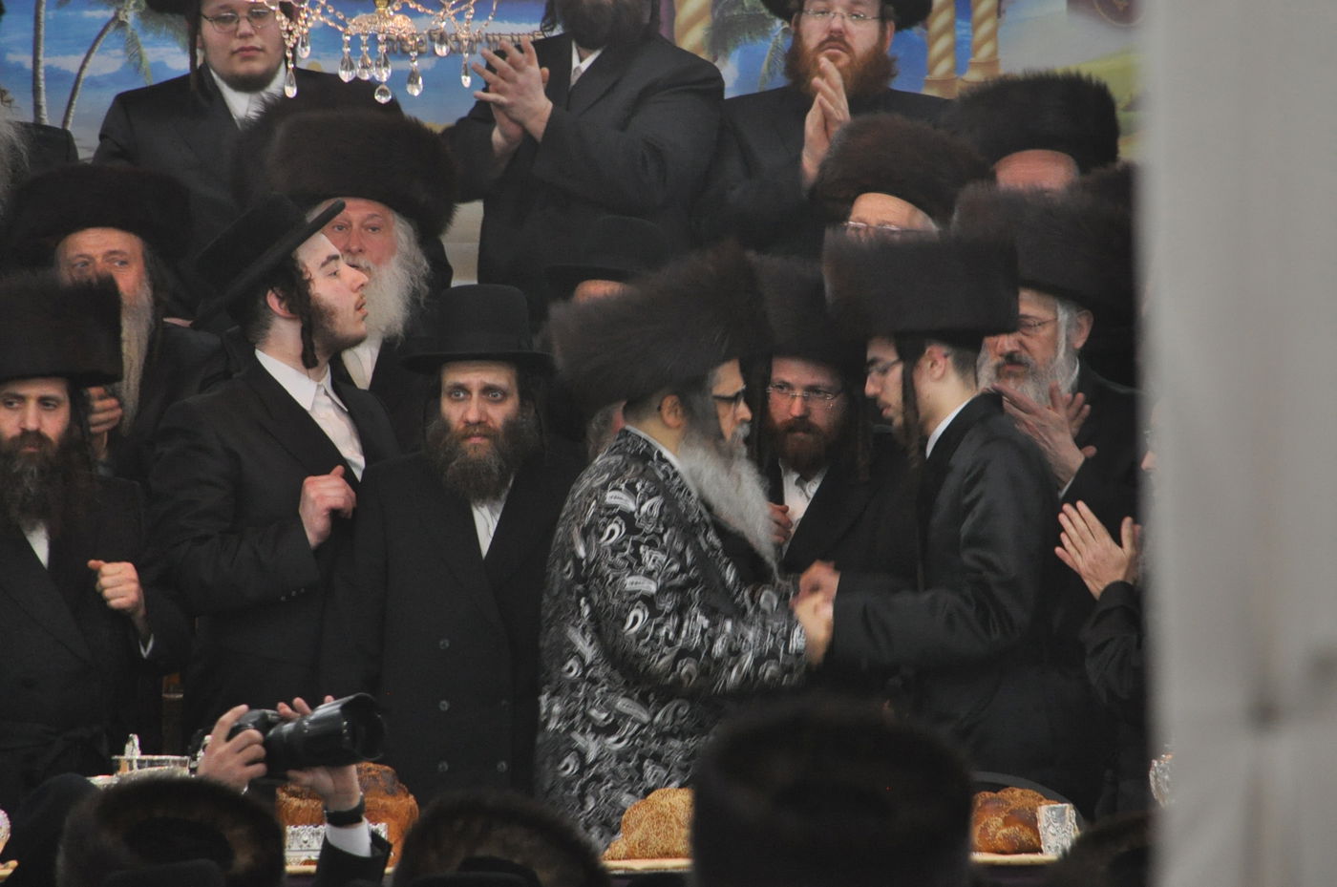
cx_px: 668
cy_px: 444
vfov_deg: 3.3
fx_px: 15575
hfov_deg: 4.9
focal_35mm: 420
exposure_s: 1/80
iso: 1600
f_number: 7.1
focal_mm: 280
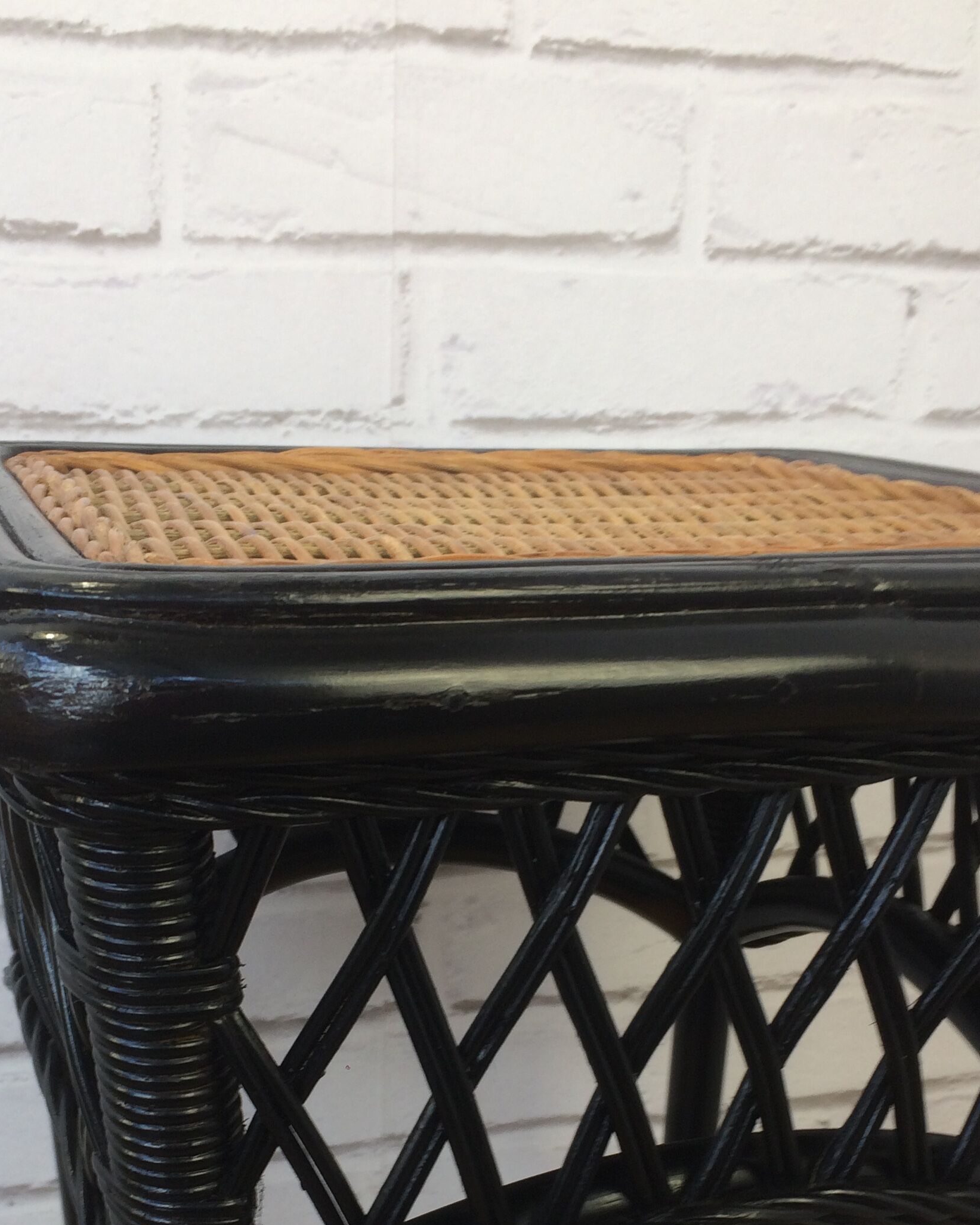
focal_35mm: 45
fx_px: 1631
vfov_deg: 39.7
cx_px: 441
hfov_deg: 33.4
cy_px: 955
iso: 50
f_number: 2.2
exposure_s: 1/50
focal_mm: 4.15
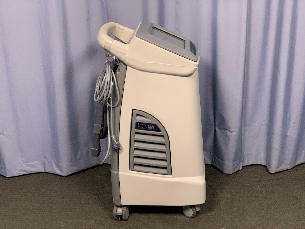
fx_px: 458
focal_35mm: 52
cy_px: 114
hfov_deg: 36.8
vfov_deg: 28.0
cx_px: 152
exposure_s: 1/60
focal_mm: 6
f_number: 2.4
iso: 250
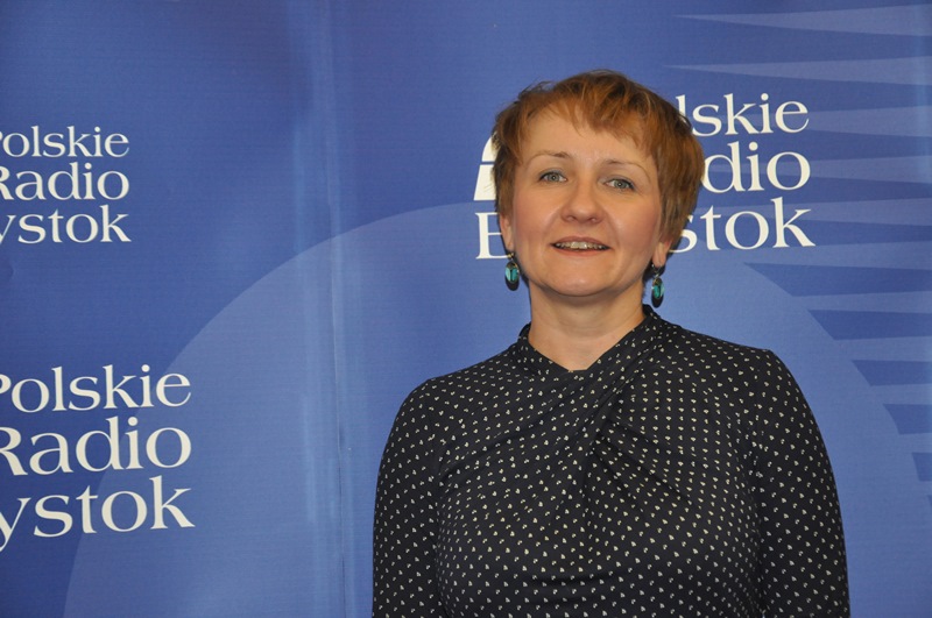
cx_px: 466
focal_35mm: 87
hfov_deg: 23.4
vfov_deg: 15.7
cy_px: 309
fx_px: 2249
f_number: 5
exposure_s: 1/60
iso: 800
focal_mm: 58
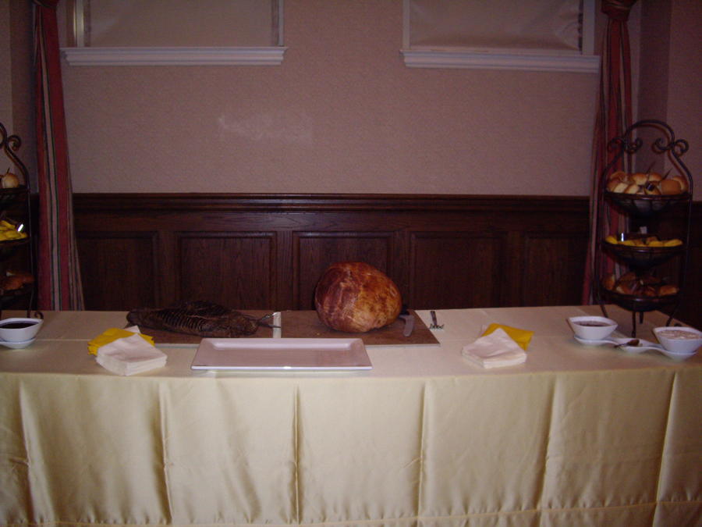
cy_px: 264
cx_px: 351
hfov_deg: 49.0
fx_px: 771
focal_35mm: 38
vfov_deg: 37.7
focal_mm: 7.9
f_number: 2.8
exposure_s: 1/40
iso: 400
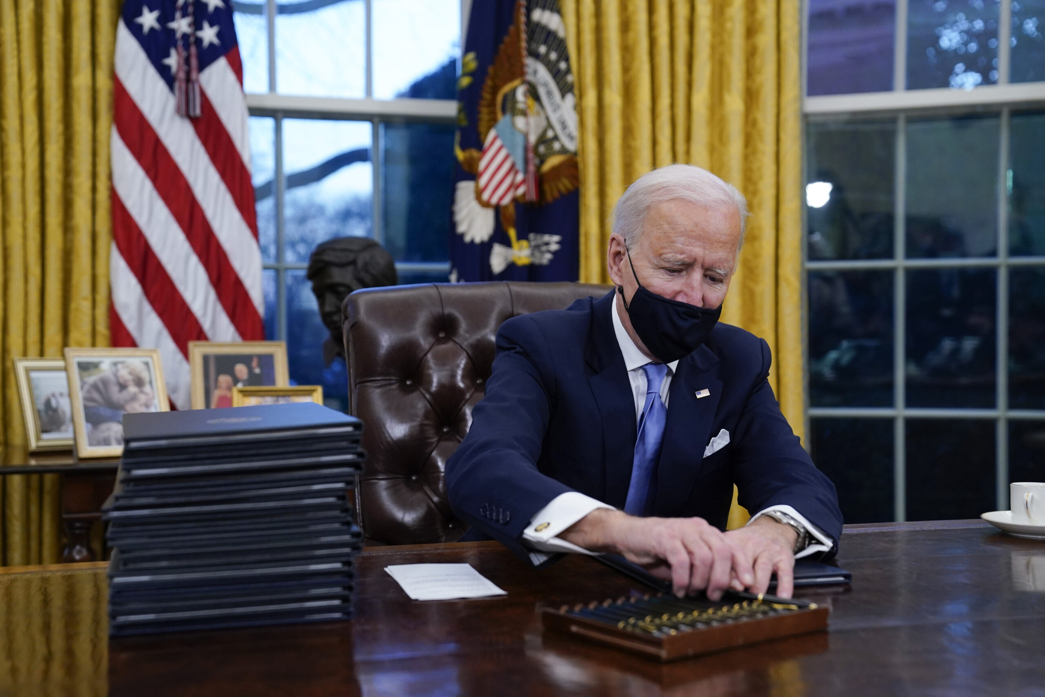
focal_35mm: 48
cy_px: 348
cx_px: 522
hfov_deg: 41.1
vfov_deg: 28.1
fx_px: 1393
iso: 2000
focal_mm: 48
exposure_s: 1/500
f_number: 3.2
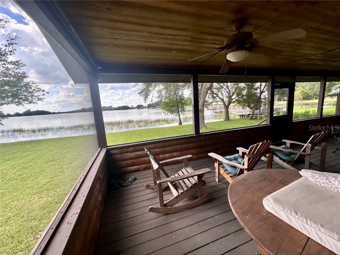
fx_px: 138
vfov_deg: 85.7
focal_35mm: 14
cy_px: 128
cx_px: 170
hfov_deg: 102.1
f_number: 2.2
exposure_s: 1/185
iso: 40
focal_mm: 2.22
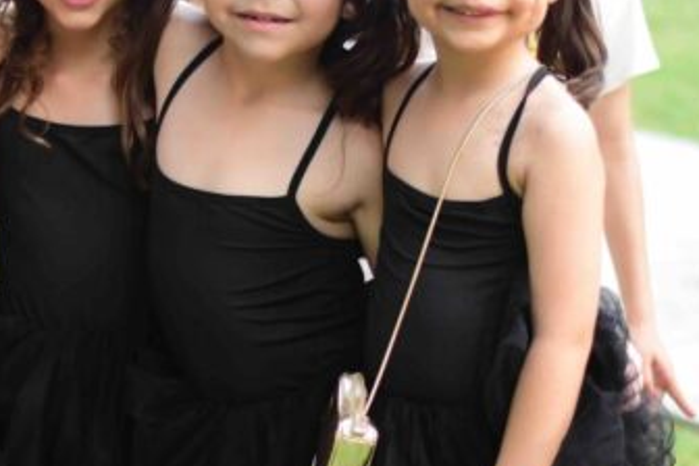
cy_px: 214
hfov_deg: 15.2
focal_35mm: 134
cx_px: 135
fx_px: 2602
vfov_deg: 10.2
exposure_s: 1/500
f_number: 1.8
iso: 500
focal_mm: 50
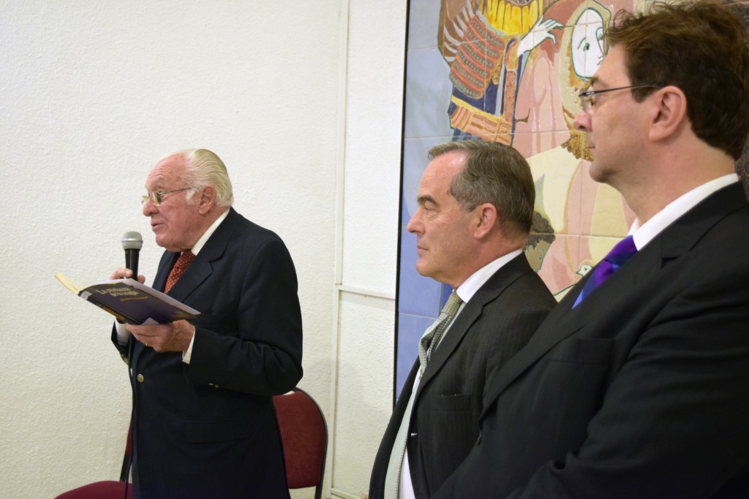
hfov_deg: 38.9
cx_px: 374
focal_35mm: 51
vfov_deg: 26.5
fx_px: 1061
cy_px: 250
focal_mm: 34
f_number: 4.5
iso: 1400
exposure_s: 1/60
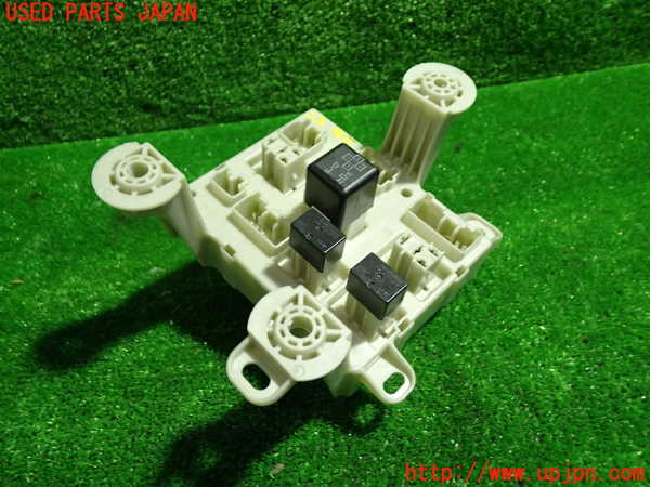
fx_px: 563
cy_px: 244
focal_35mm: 30
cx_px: 325
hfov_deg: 60.0
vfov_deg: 46.8
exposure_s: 1/30
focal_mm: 5.4
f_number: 2.3
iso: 250
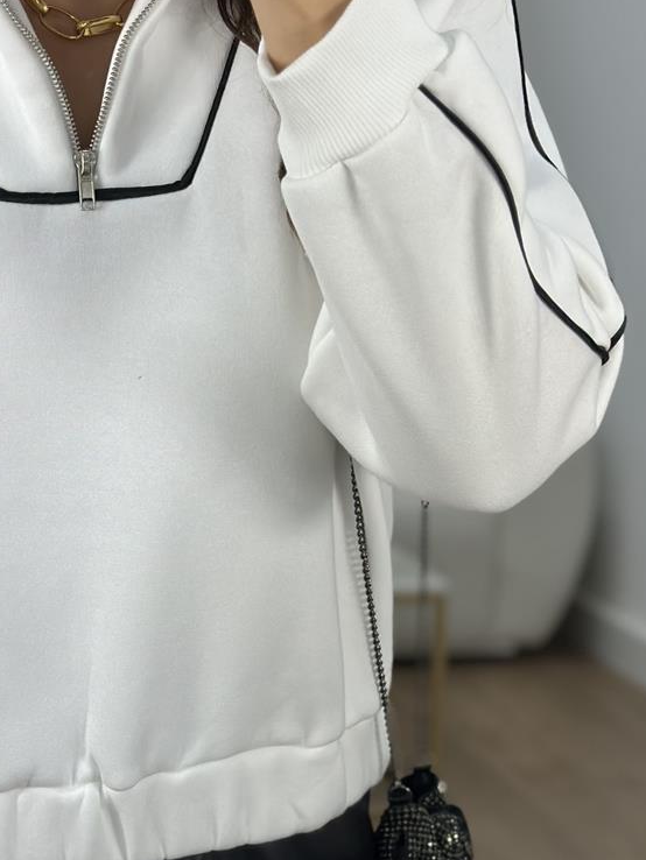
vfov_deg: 18.9
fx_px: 2586
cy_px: 535
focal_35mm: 104
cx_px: 37
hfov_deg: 14.1
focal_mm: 6.86
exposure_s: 1/417
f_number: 1.78
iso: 80
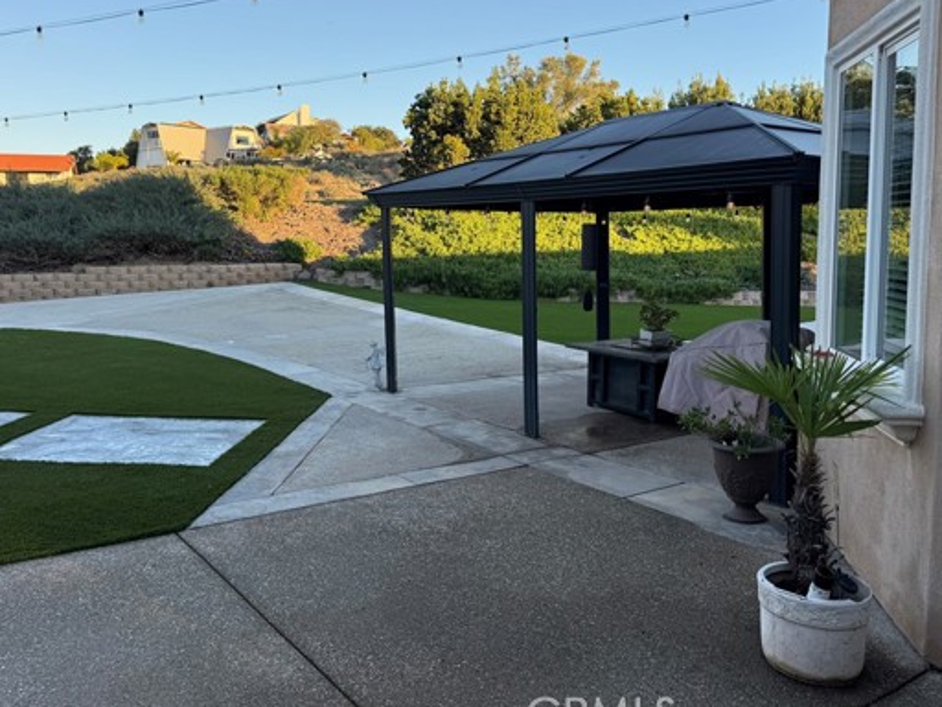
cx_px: 412
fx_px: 816
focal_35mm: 30
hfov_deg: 59.8
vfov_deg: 46.6
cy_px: 298
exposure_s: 1/772
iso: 80
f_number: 1.78
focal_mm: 6.76
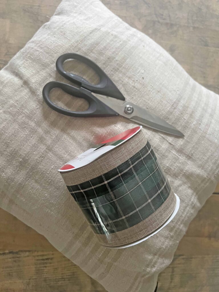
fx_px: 219
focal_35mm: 26
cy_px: 146
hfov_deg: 53.1
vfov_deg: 67.3
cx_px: 110
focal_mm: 5.7
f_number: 1.5
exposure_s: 1/60
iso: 400
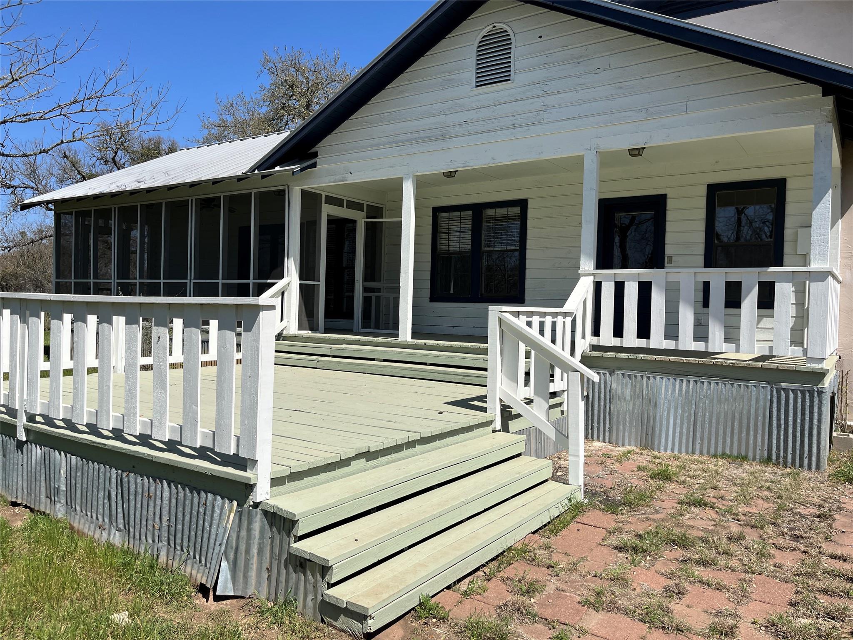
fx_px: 641
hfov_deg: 67.3
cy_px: 320
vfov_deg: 53.1
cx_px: 426
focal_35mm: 26
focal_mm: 5.1
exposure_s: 1/5556
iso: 50
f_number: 1.6
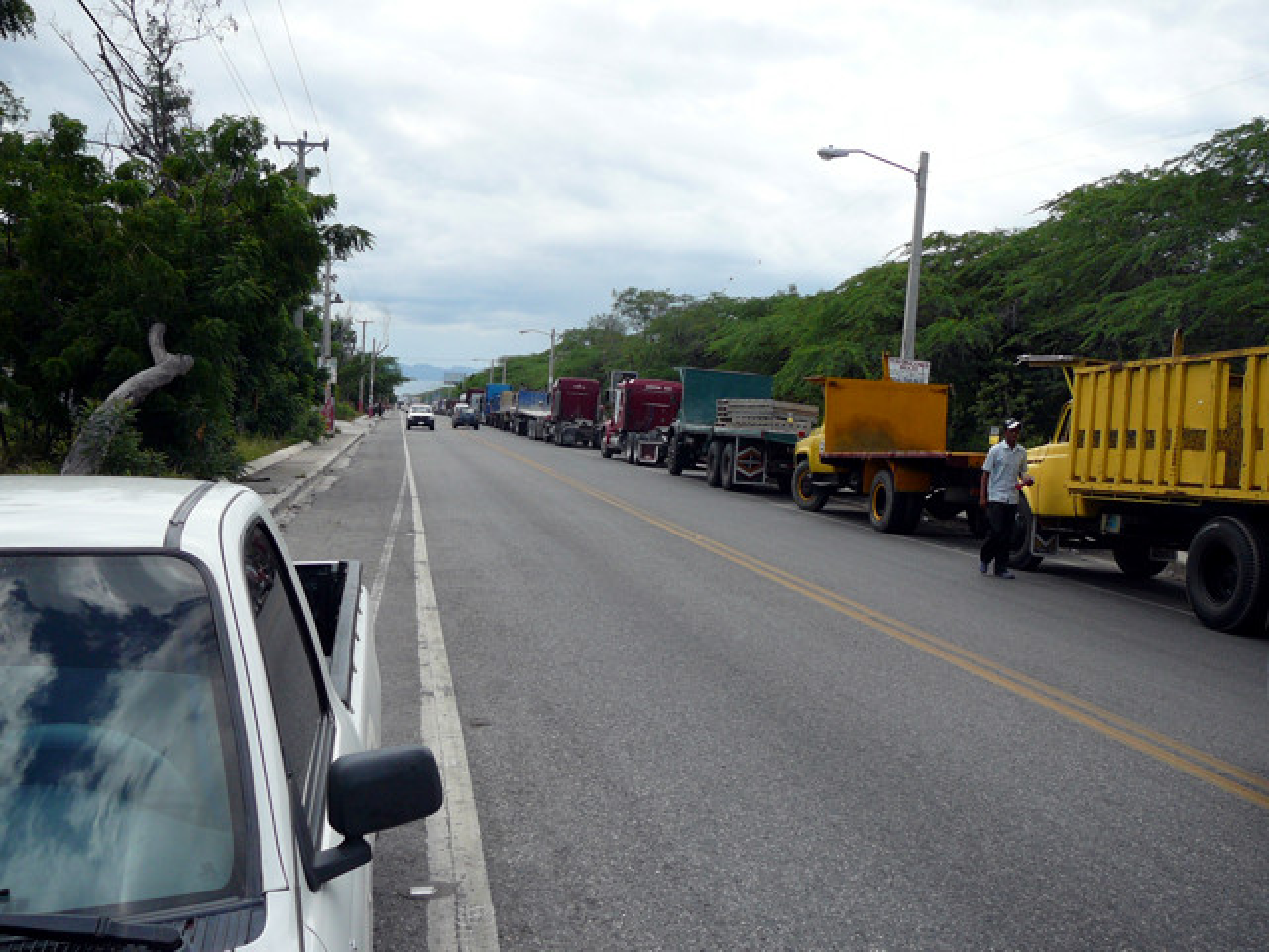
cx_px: 634
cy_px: 476
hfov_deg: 52.6
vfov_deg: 40.7
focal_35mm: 35
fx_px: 1283
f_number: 2.8
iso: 80
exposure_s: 1/1000
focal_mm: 5.2
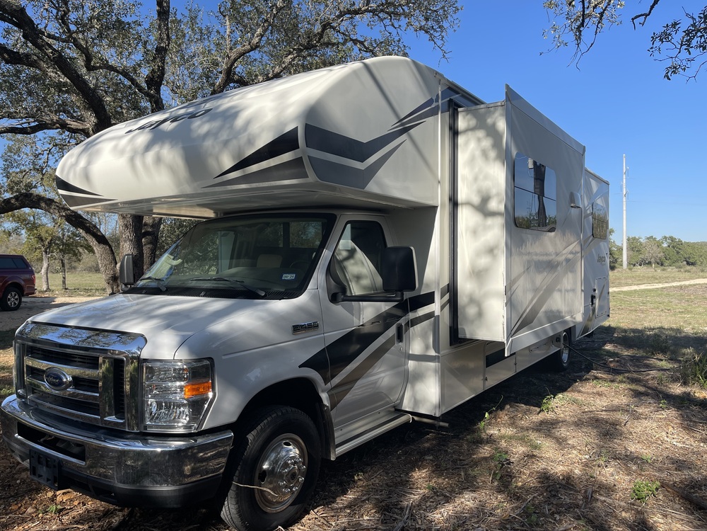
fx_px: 511
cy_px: 266
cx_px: 354
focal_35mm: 25
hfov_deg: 69.4
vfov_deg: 54.9
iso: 32
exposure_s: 1/2488
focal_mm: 5.1
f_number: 1.6
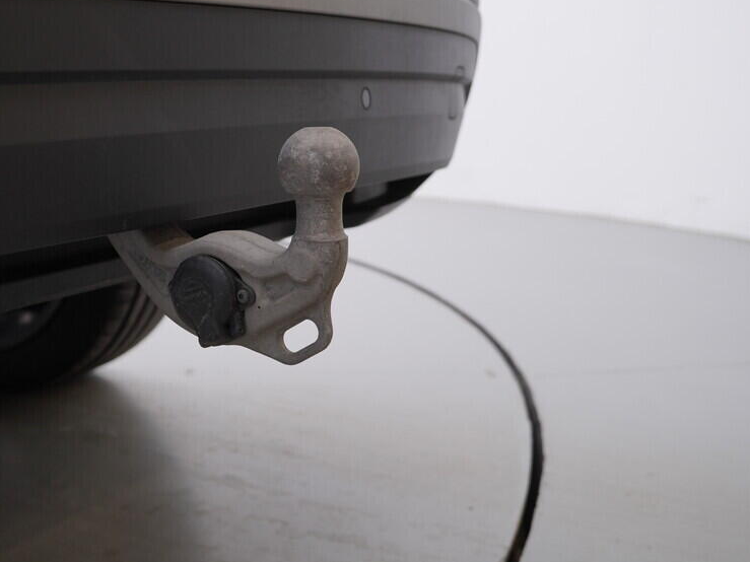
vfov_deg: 30.2
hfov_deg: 39.3
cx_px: 258
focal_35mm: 48
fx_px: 1040
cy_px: 250
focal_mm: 24
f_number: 4
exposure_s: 1/60
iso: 125
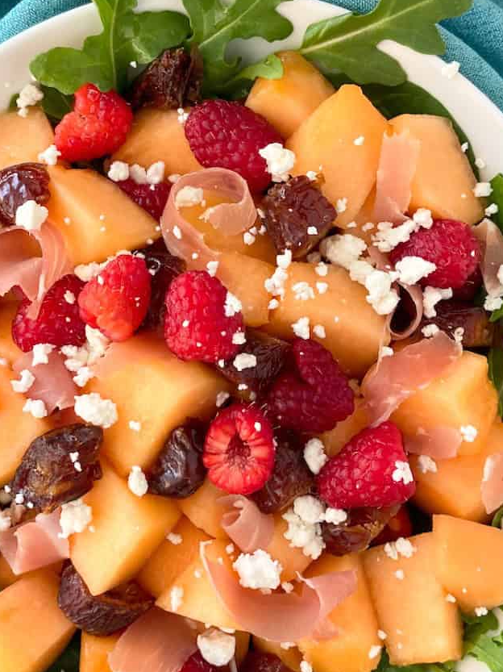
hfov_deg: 29.0
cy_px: 352
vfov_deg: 38.2
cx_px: 184
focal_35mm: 50
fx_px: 969
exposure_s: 1/122
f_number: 1.8
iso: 64
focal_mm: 4.2
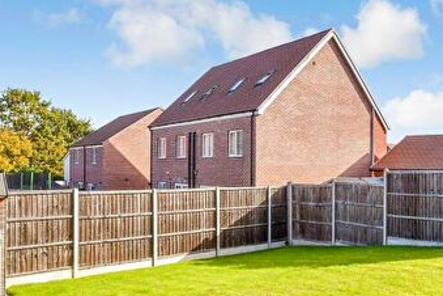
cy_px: 179
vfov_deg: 42.1
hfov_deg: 58.0
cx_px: 316
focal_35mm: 31
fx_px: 381
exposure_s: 1/500
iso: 320
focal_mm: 10
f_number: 8
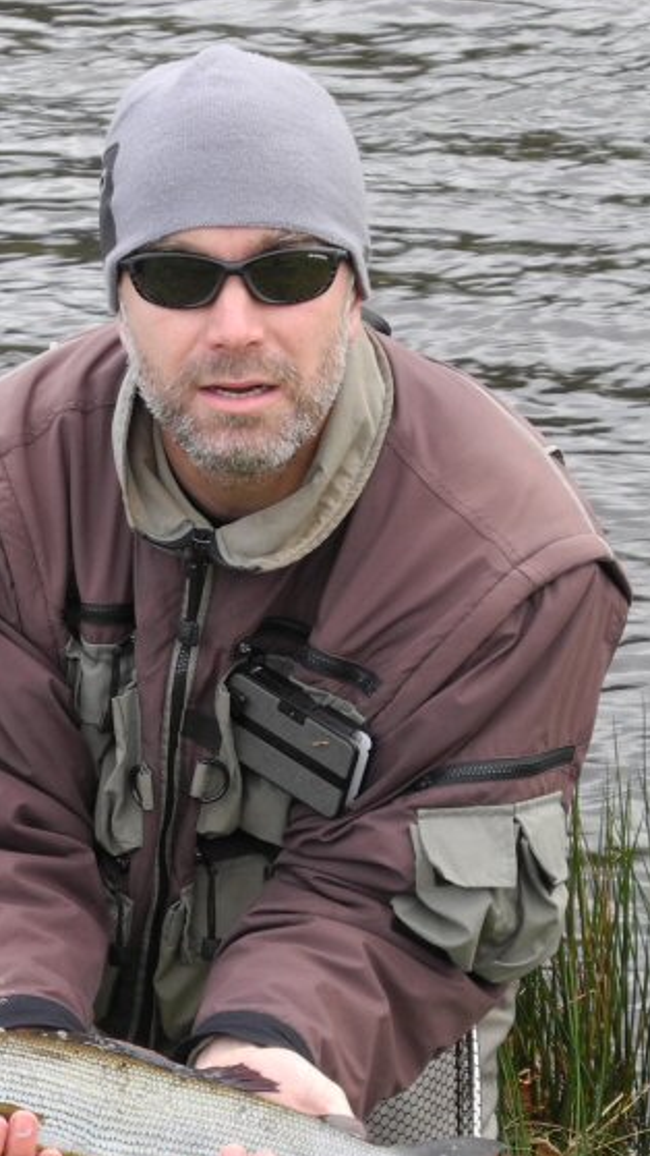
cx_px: 213
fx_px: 5452
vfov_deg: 12.1
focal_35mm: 178
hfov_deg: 6.8
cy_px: 851
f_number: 4
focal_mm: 16.3
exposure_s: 1/48.3
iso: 100
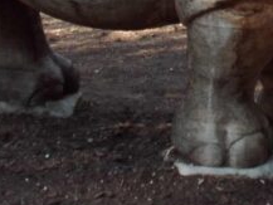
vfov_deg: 8.6
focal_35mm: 168
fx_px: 1326
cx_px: 234
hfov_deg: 11.7
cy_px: -113
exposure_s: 1/100
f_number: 3.9
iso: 200
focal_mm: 6.9
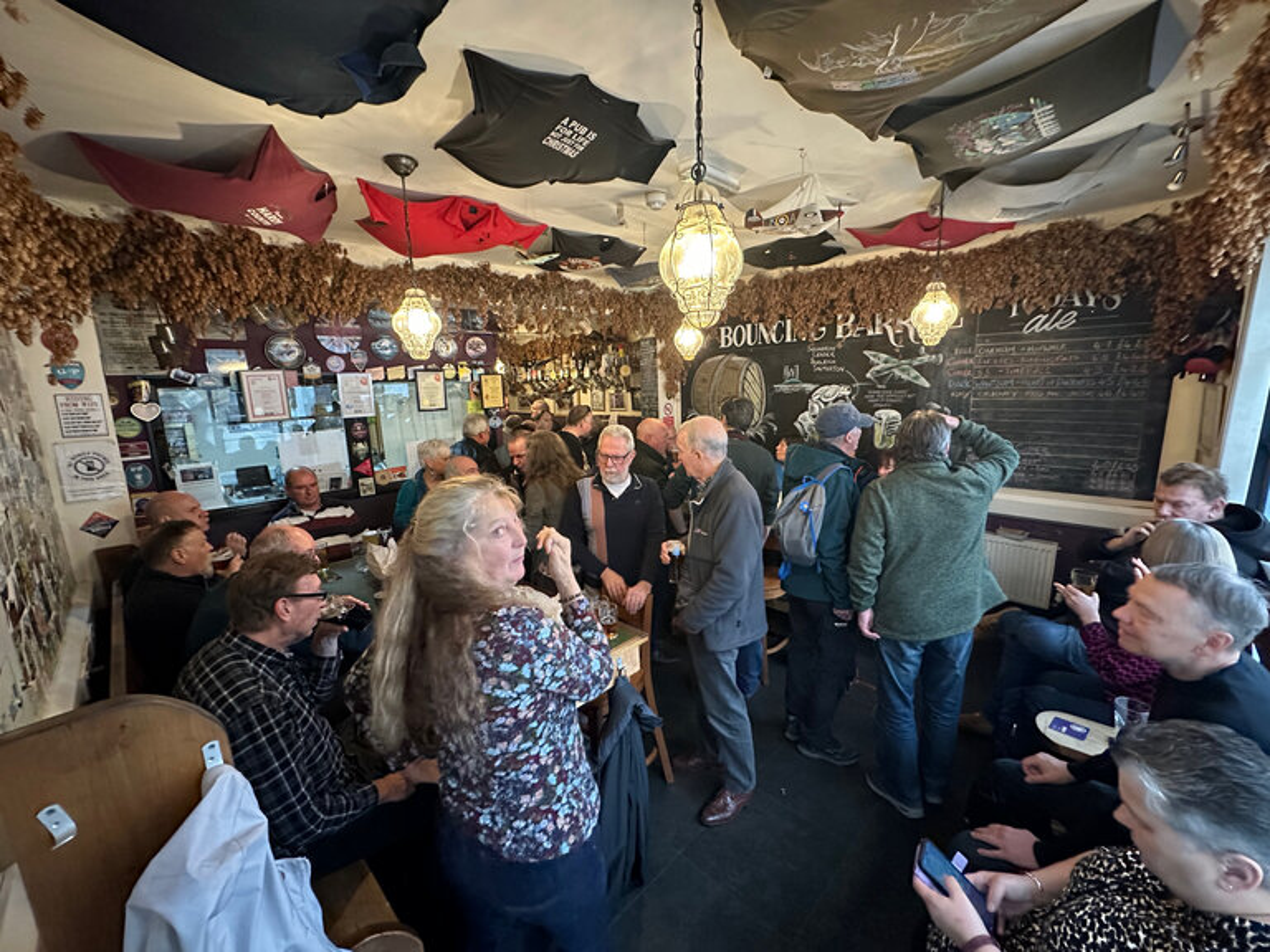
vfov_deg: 85.7
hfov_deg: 102.1
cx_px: 635
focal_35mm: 14
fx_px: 514
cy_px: 476
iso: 1000
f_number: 2.2
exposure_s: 1/60
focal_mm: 2.22
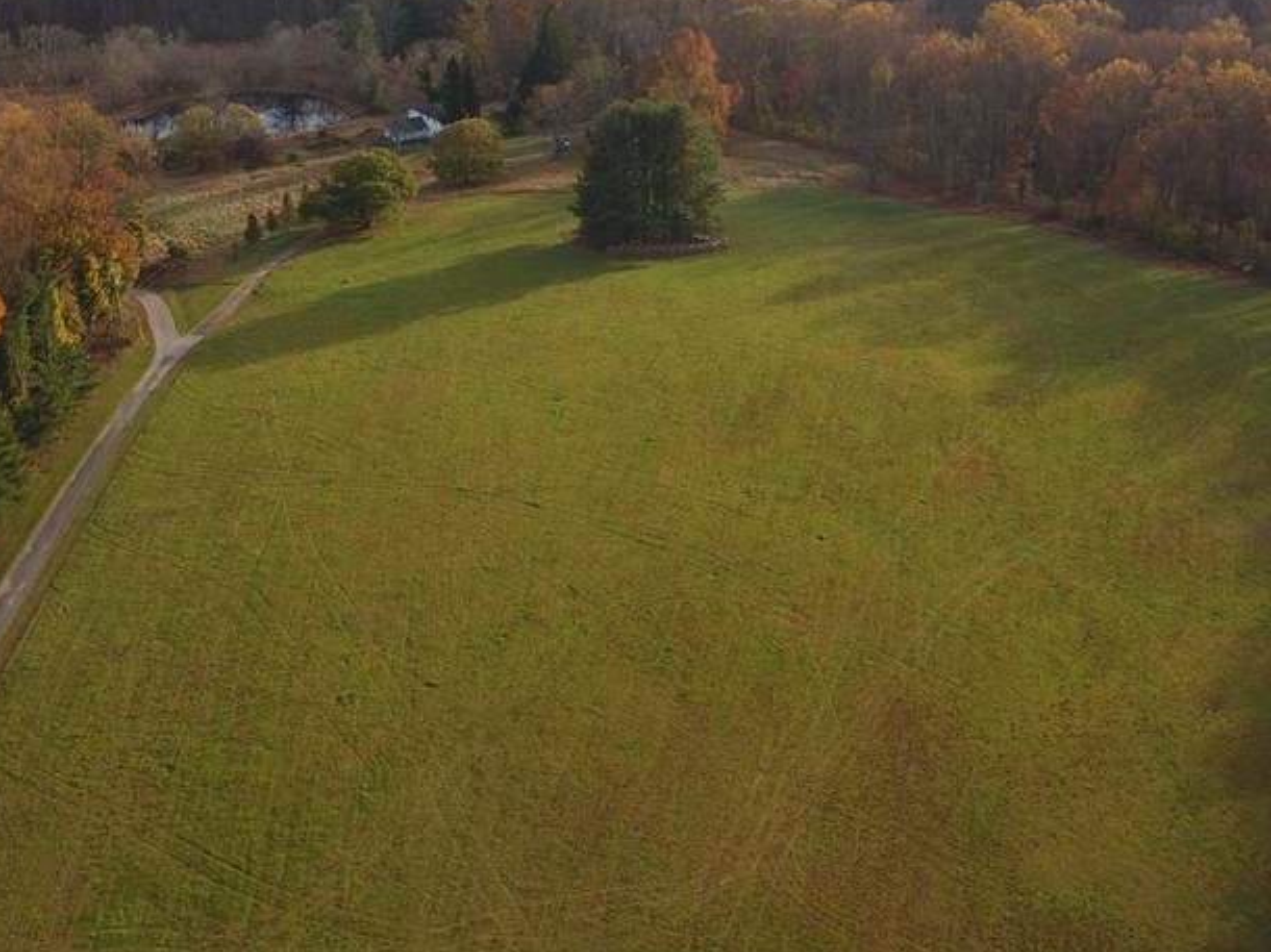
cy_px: 304
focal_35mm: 42
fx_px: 1542
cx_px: 573
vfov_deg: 34.0
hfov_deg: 44.8
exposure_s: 1/275
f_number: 2.8
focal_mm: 3.61
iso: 100
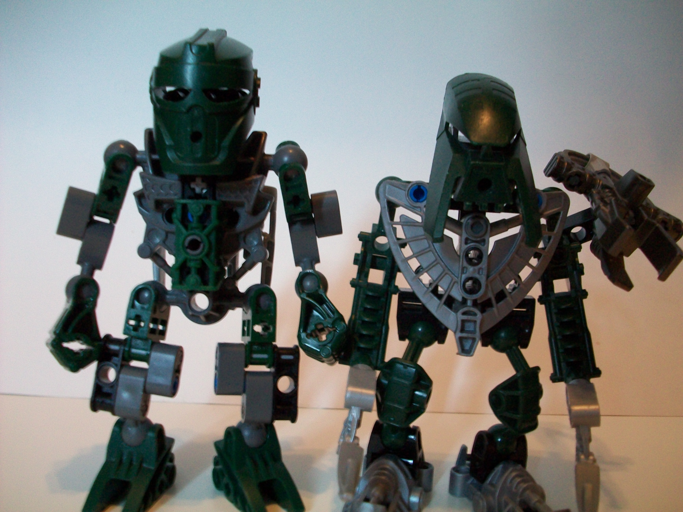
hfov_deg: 54.0
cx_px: 342
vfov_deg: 41.8
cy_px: 256
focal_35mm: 34
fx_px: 671
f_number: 2.8
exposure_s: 1/8
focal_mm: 5.7
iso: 160
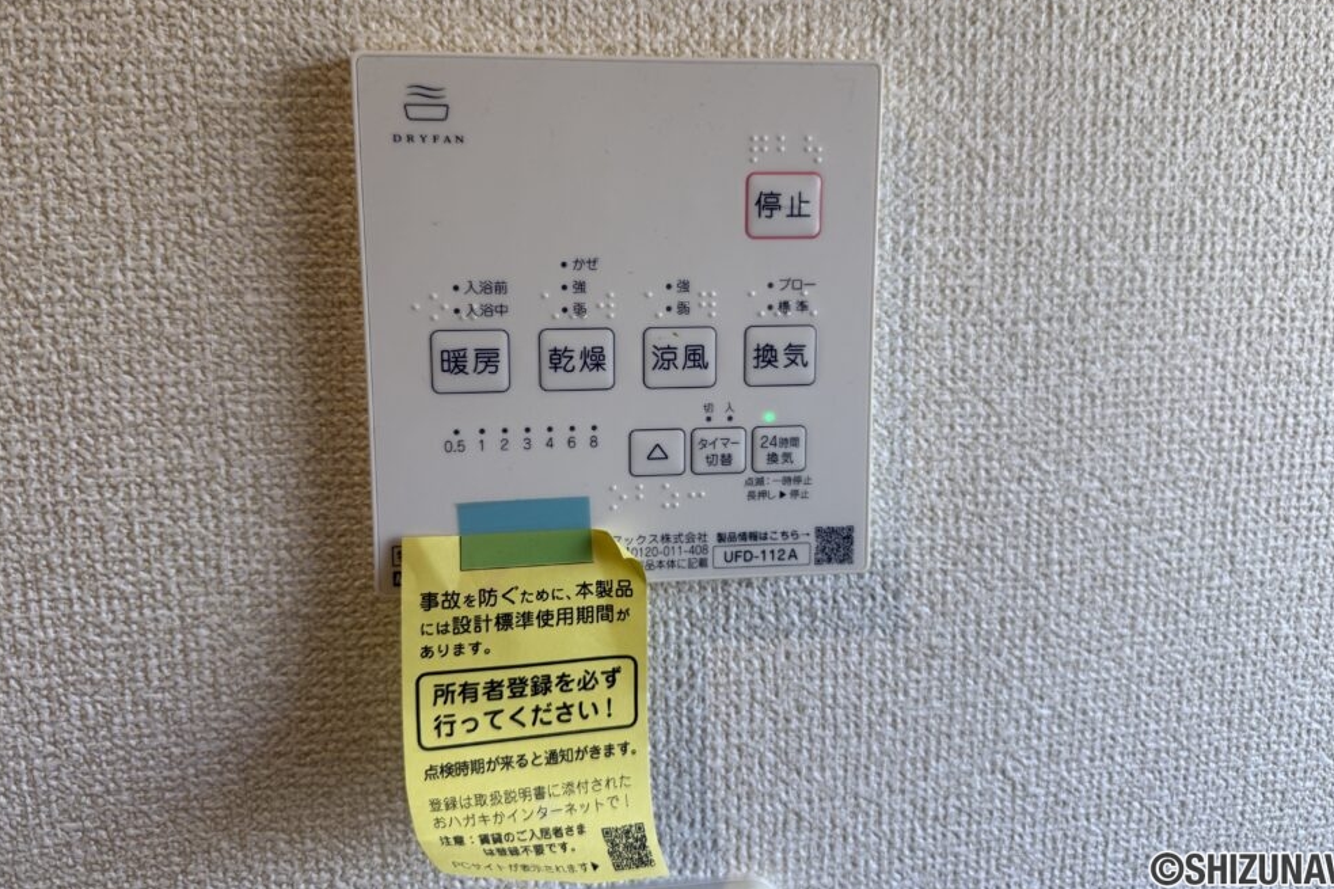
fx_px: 963
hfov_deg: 69.4
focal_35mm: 26
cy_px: 373
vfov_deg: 49.3
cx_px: 668
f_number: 1.78
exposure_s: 1/120
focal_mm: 6.76
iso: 100
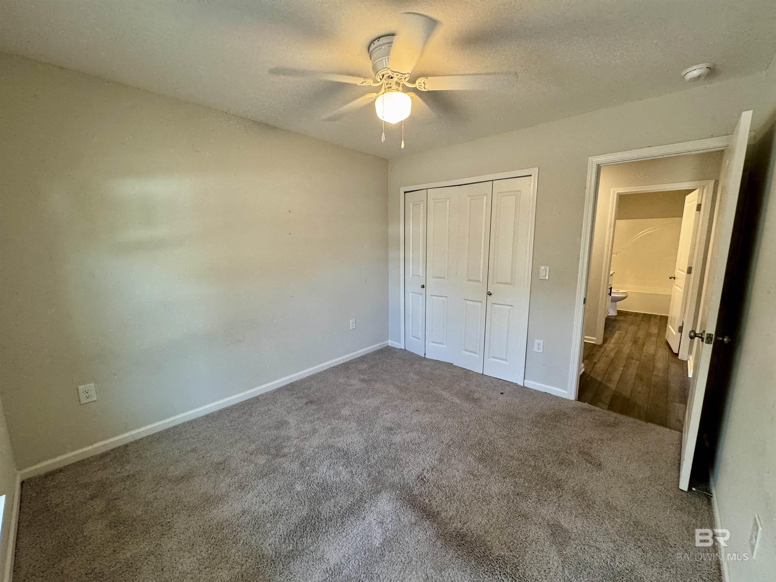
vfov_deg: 85.7
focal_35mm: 14
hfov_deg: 102.1
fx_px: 314
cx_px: 388
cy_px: 291
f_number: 2.2
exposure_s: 1/60
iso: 200
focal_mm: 2.22
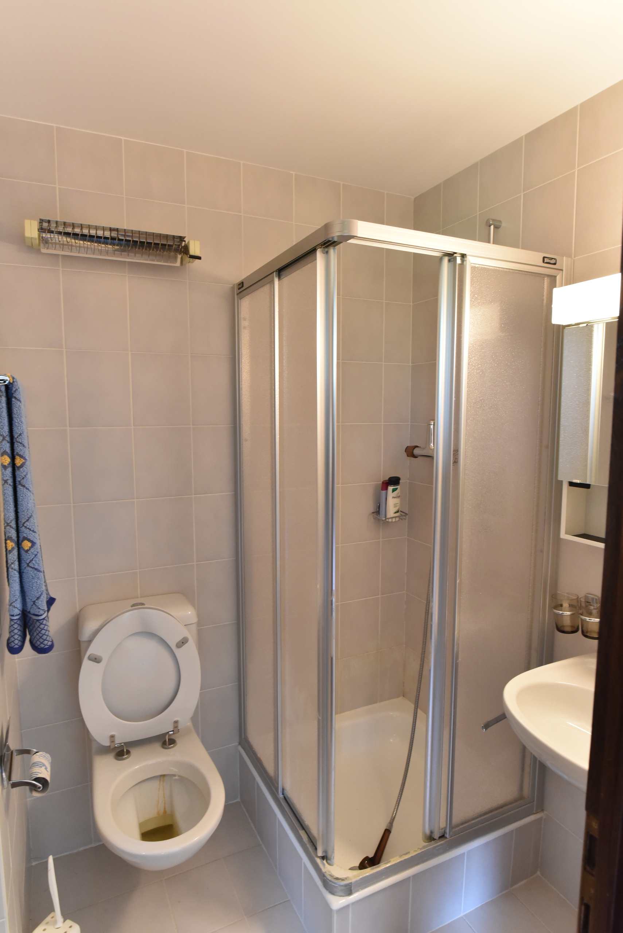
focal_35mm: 20
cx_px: 312
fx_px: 519
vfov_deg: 84.0
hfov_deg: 62.0
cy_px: 466
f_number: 11
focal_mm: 20
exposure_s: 1/13
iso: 3200
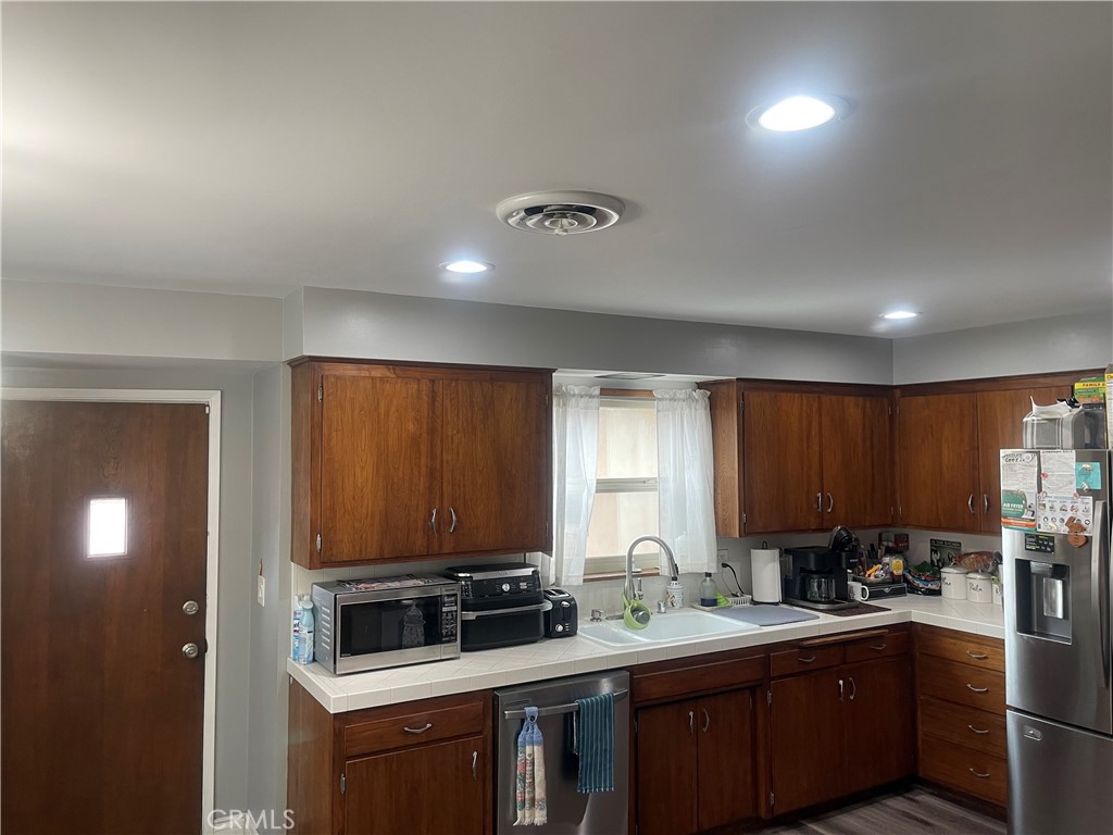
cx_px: 556
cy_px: 418
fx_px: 804
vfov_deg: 54.9
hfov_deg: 69.4
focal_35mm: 25
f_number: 1.6
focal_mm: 5.1
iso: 100
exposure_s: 1/60
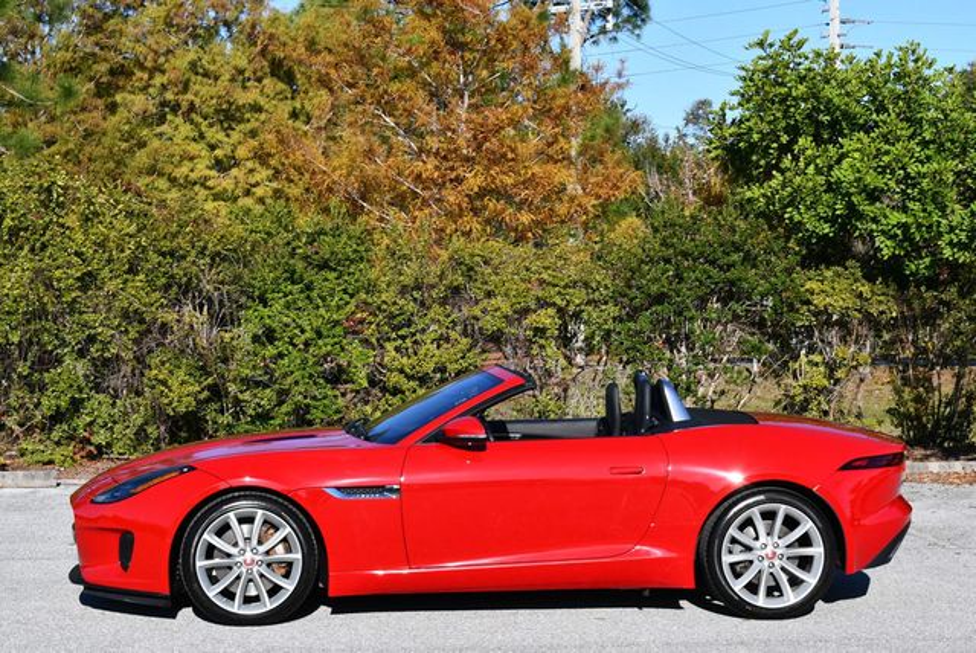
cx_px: 488
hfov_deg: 22.6
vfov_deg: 15.2
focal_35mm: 90
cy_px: 326
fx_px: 2442
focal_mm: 45
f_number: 8
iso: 100
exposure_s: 1/250
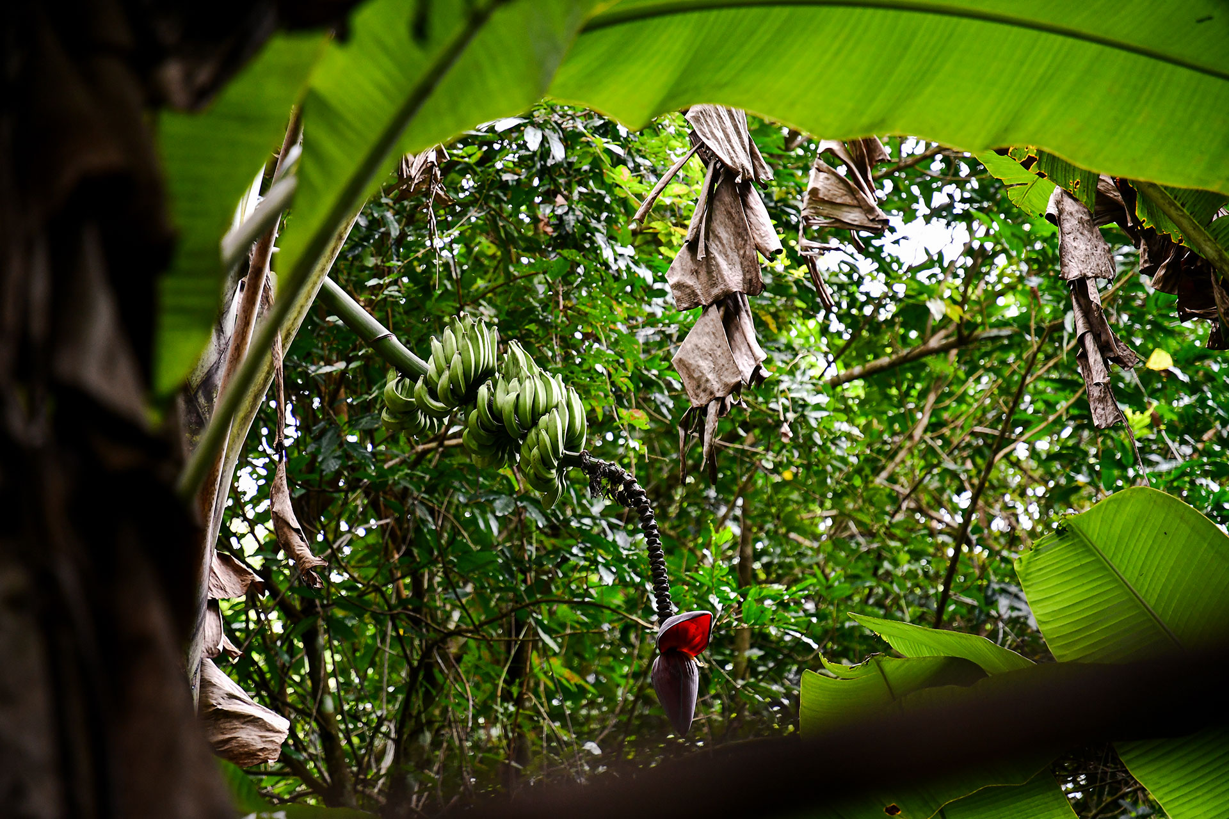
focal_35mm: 120
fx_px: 4096
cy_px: 410
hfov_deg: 17.1
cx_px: 614
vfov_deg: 11.4
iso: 800
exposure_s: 1/160
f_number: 4
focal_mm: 80
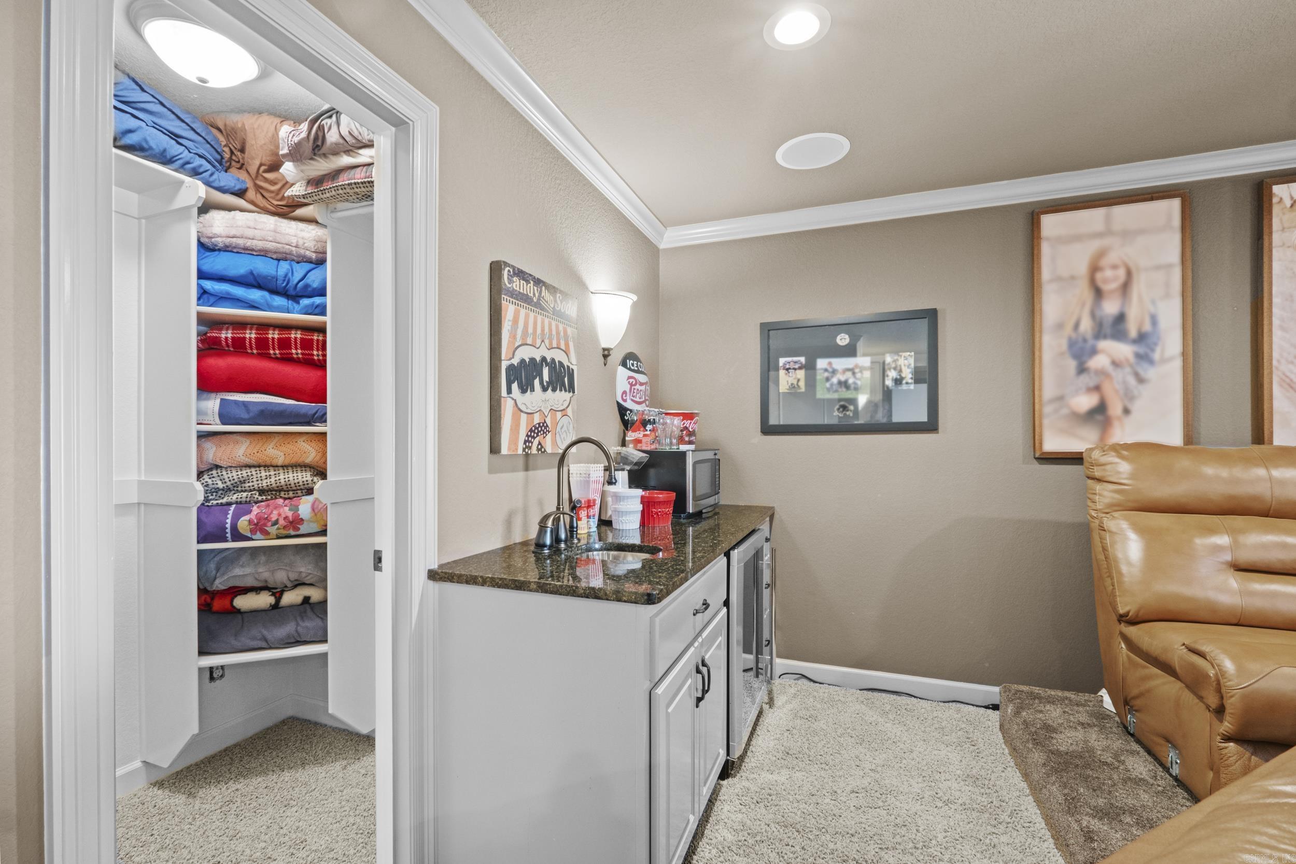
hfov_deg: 100.4
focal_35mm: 15
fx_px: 540
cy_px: 432
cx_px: 648
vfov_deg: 77.3
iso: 400
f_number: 8
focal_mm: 10
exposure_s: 2.5
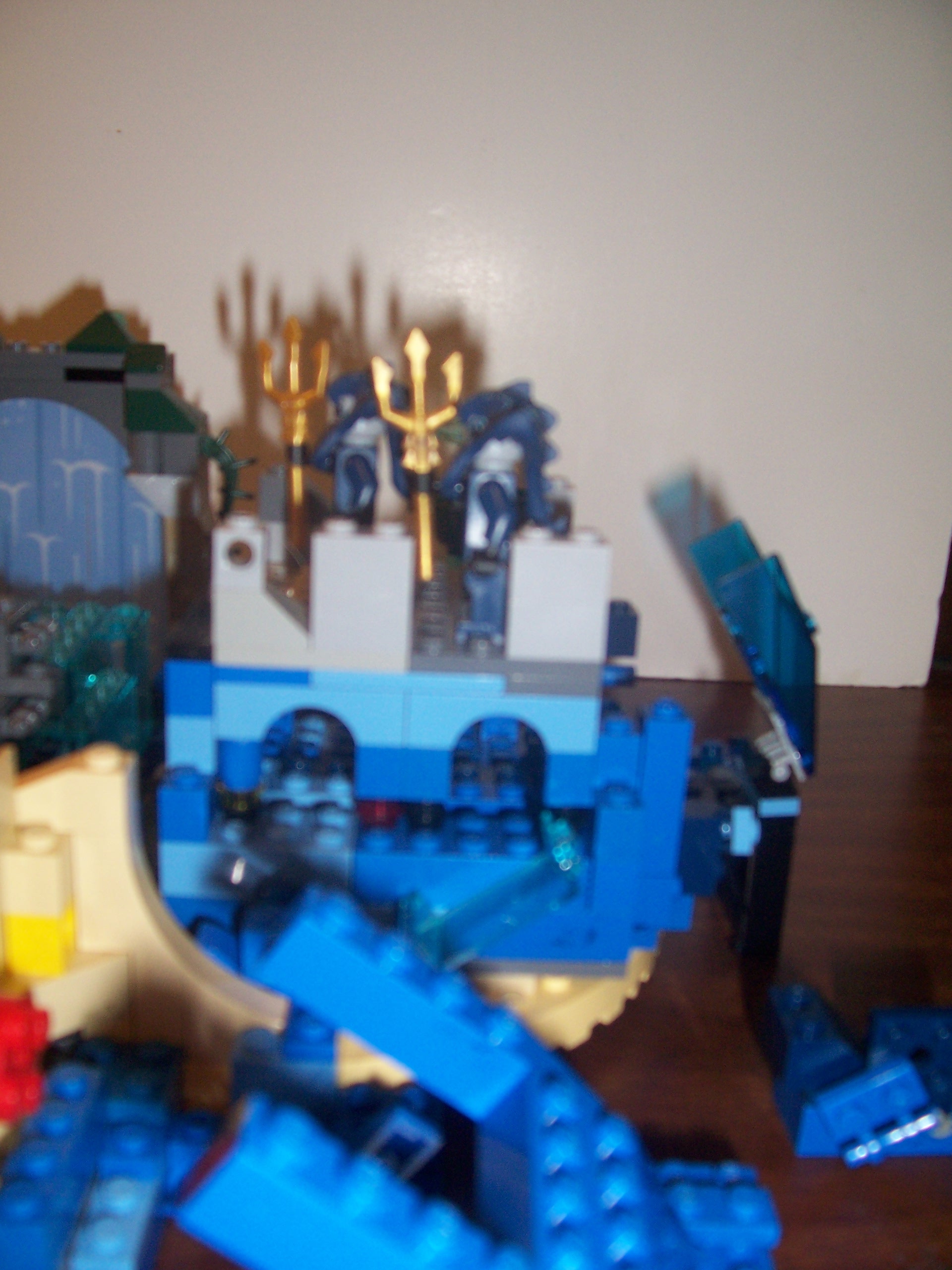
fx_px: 1247
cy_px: 635
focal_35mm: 34
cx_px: 476
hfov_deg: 41.8
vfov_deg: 54.0
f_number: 2.7
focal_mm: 5.6
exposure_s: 1/60
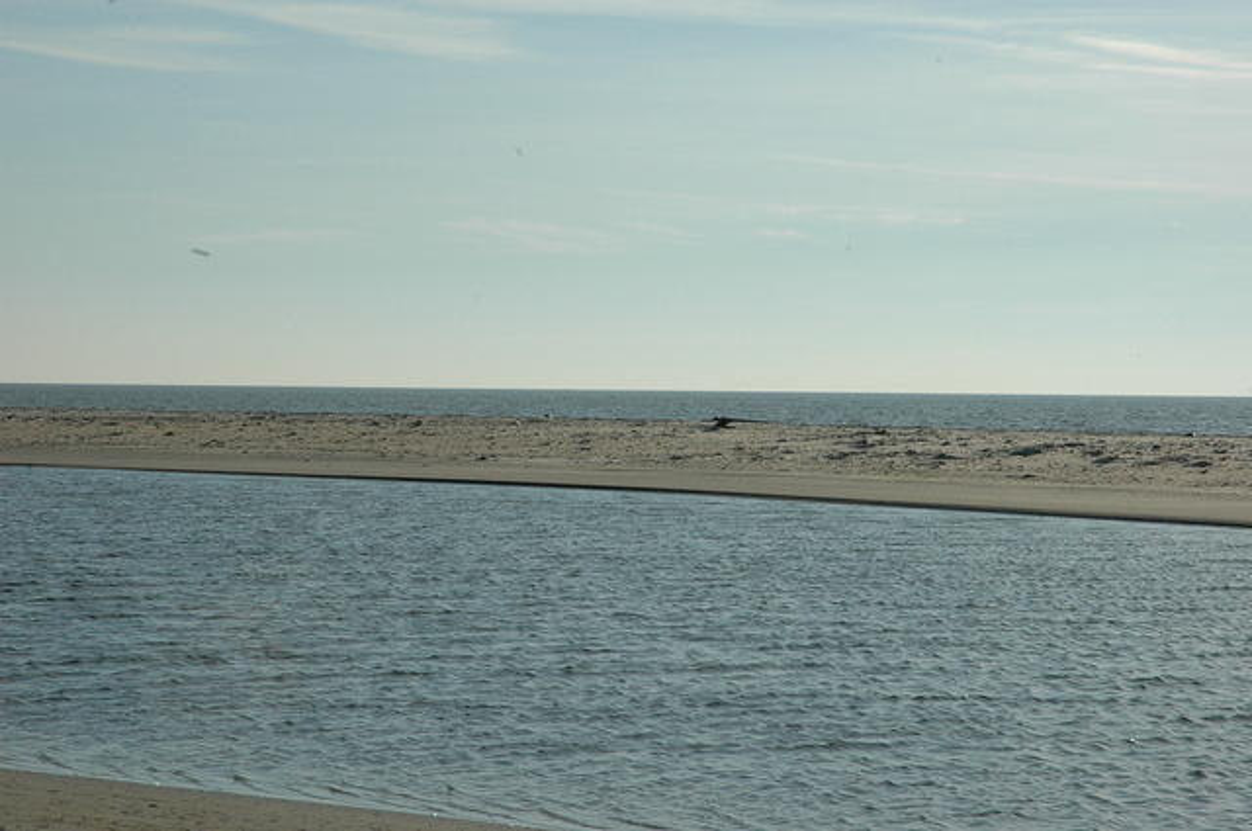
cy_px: 416
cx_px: 626
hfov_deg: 19.5
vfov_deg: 13.0
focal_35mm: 105
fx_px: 3647
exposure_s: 1/1250
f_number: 18
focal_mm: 70
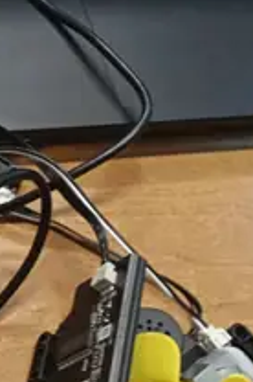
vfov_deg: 25.7
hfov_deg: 16.6
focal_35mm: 78
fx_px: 825
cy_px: 292
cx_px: -64
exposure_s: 1/33.3
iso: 250
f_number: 1.8
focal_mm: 3.98
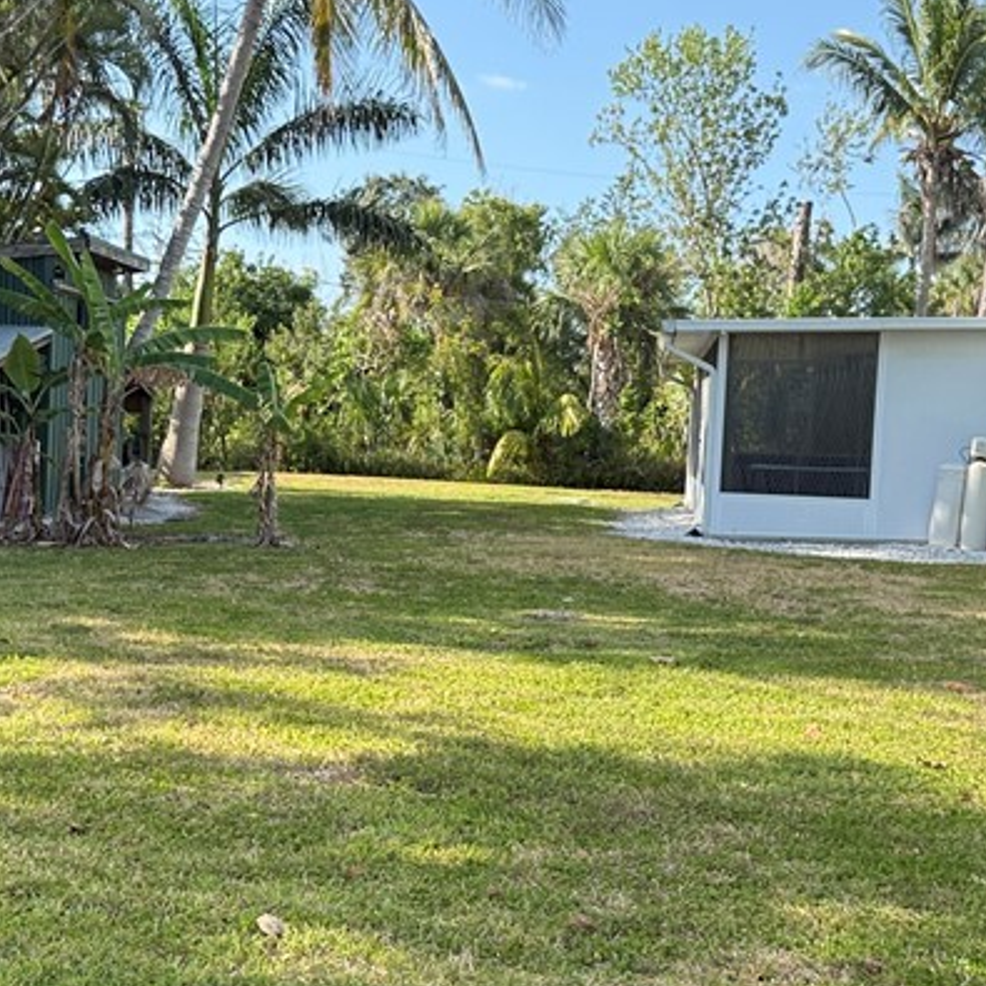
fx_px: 1772
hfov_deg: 31.0
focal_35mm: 55
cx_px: 427
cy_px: 537
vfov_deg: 31.1
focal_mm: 6.76
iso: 100
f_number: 1.78
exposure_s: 1/1618
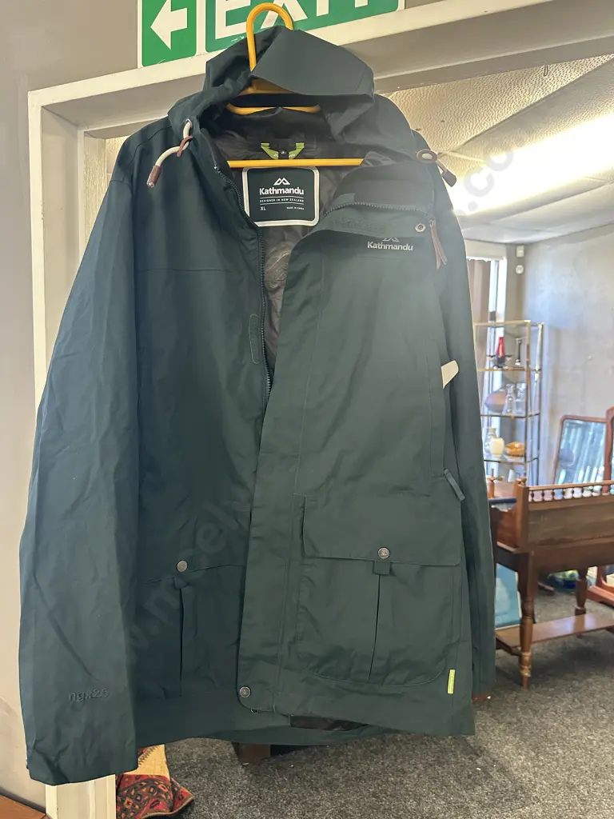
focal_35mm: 24
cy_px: 410
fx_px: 568
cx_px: 307
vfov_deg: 71.6
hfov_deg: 56.8
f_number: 1.78
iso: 400
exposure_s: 1/50
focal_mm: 6.86
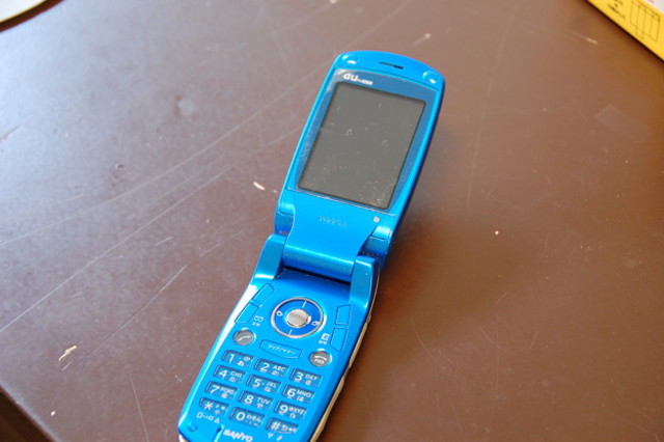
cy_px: 221
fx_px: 1714
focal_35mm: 93
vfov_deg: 14.7
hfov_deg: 21.9
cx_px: 332
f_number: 6.3
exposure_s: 1/15
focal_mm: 62
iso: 800
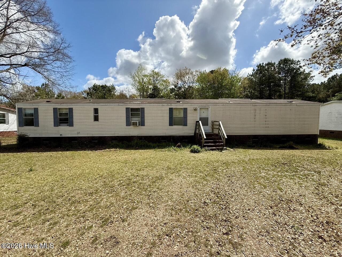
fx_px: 138
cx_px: 171
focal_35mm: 14
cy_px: 128
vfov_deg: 85.7
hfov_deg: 102.1
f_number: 2.2
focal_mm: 2.22
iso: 80
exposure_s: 1/2410
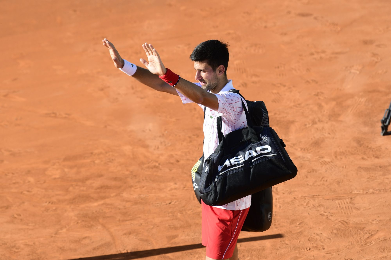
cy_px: 130
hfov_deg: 10.3
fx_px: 2172
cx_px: 196
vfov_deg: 6.9
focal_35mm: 200
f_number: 4
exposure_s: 1/1600
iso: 250
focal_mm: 200
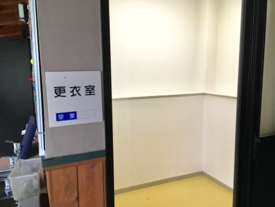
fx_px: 230
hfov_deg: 61.7
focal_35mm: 29
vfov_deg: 48.2
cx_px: 138
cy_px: 104
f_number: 2.2
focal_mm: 4.15
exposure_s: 1/30
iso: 32
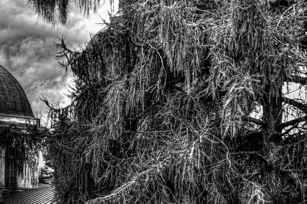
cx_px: -55
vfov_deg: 7.3
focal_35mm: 187
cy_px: 116
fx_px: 1595
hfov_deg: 10.8
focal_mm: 78
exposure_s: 1/200
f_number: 9
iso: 200
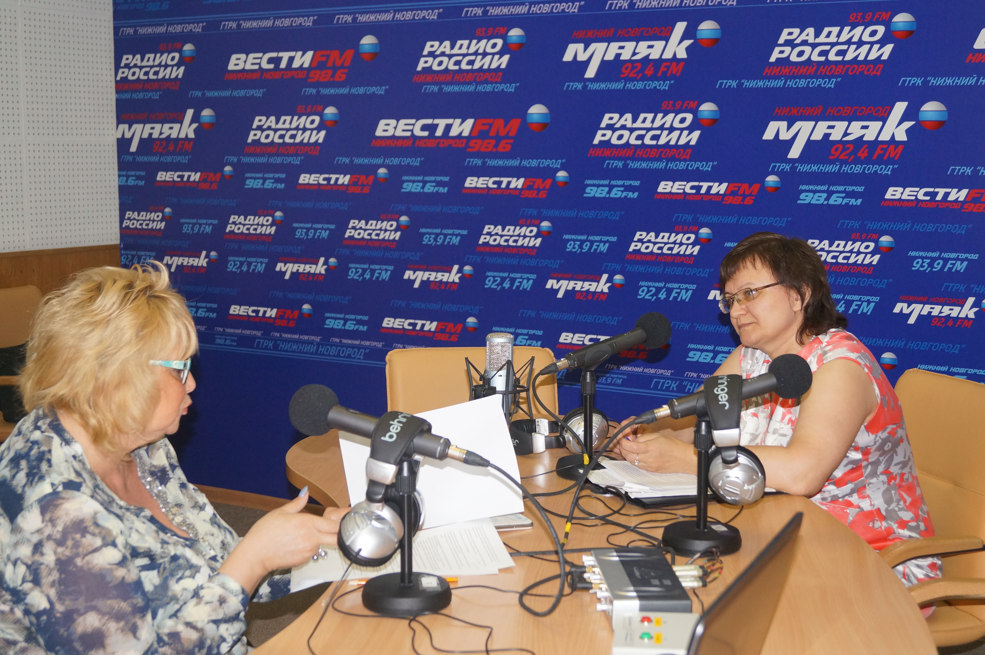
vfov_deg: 29.8
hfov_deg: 43.6
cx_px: 492
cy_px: 328
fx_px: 1230
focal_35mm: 45
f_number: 4.5
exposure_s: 1/160
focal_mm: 30
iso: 800
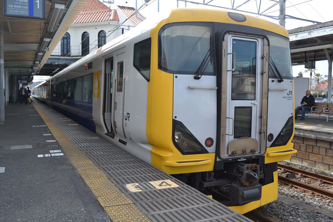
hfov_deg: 57.2
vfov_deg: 40.0
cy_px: 111
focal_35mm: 33
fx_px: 305
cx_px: 166
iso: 100
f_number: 7.1
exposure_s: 1/200
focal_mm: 22
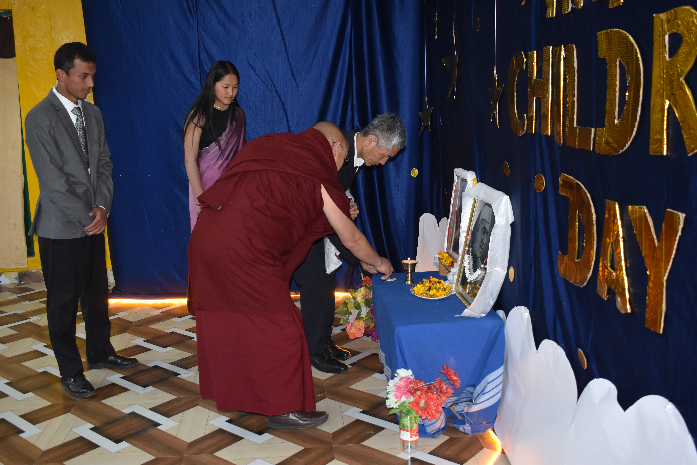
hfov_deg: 53.1
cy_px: 232
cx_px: 348
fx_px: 697
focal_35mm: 36
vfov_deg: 36.9
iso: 800
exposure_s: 1/125
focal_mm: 24
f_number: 3.8
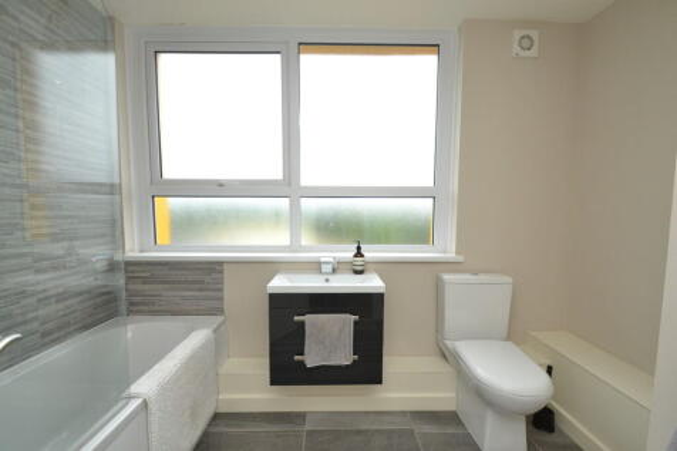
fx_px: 282
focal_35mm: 15
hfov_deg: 100.4
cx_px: 338
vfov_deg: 77.3
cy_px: 226
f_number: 7.1
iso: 800
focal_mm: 10
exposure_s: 1/200
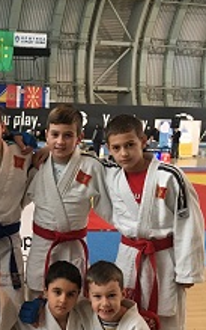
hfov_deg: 19.3
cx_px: -50
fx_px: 566
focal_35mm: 63
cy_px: 233
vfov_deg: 32.1
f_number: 2.2
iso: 200
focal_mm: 4.15
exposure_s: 1/33
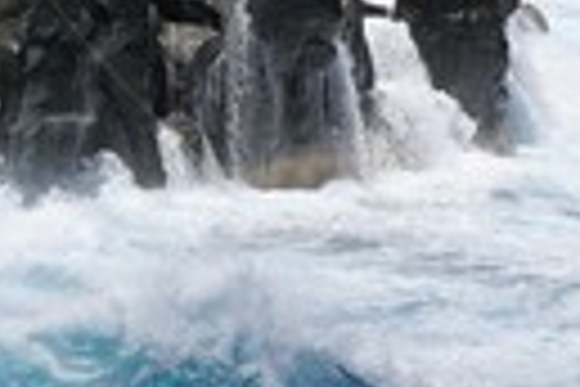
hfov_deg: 7.7
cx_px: -144
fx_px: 4285
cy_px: -18
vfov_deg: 5.2
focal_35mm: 266
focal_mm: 82
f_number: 14
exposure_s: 1/400
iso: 200
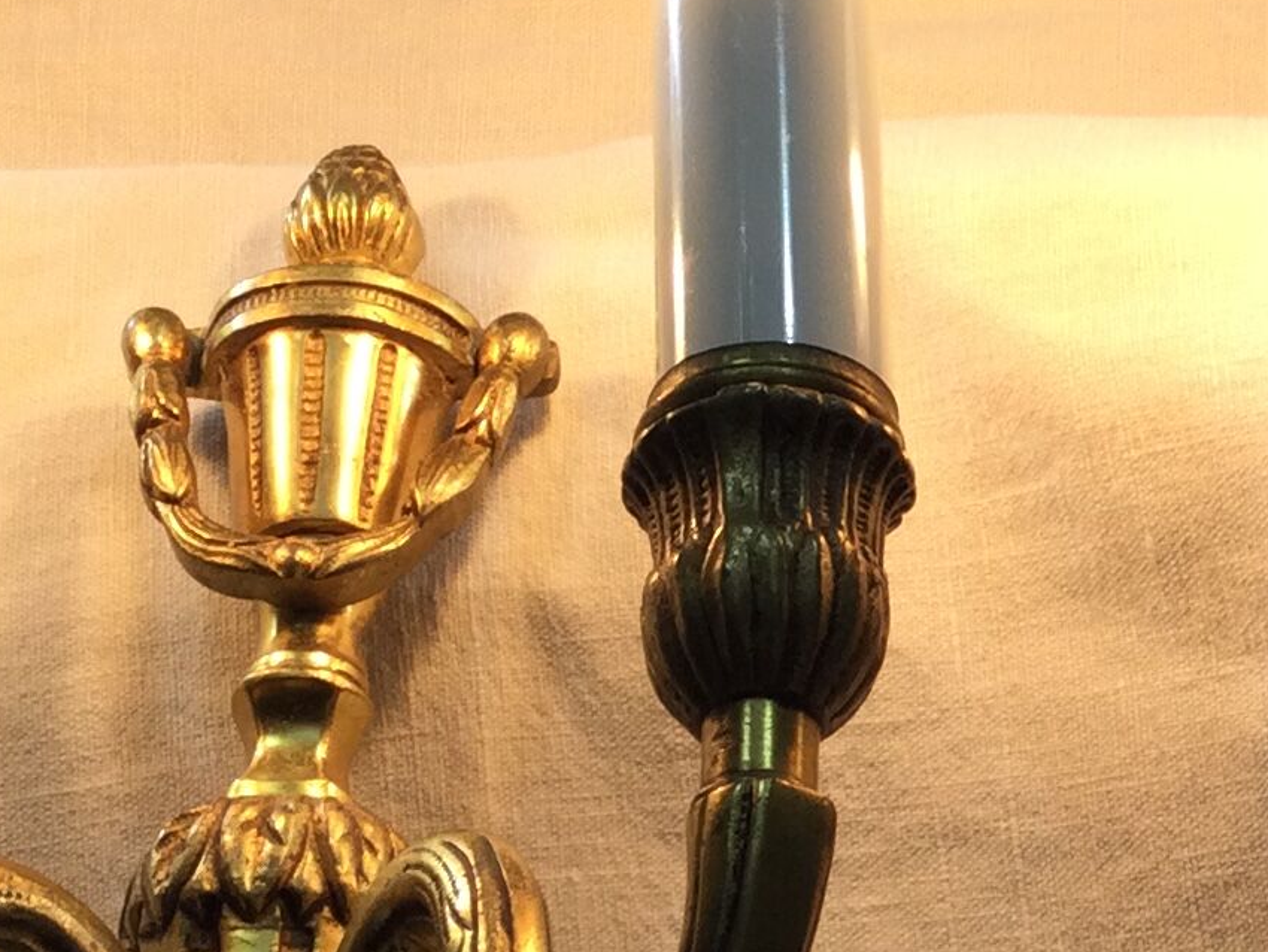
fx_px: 4360
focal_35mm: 119
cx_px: 1176
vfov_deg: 12.4
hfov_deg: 16.3
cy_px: 825
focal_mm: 3.3
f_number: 2.4
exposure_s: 1/107
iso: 25
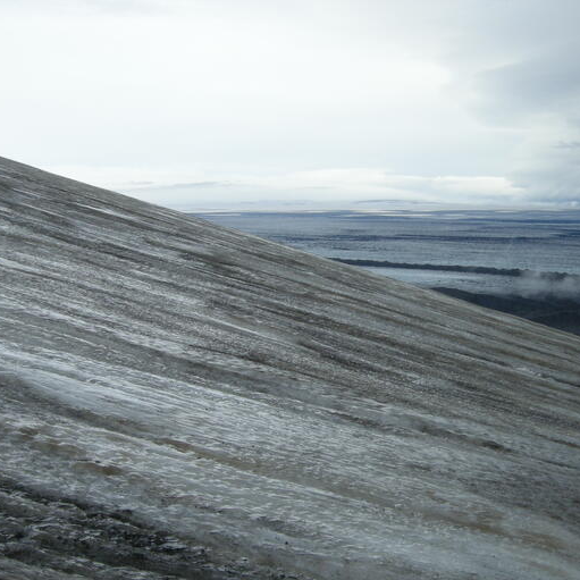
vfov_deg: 27.7
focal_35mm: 62
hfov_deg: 27.3
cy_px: 344
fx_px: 1175
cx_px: 440
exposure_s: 1/305
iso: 100
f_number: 6.1
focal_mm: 7.5
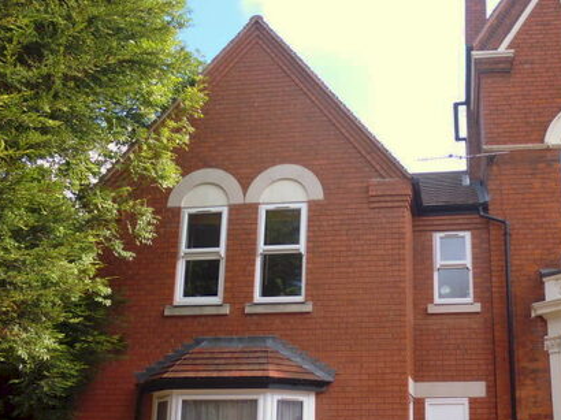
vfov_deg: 34.9
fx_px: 664
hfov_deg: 44.7
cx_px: 398
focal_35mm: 41
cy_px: 261
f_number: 2.8
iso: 100
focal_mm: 4.3
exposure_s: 1/400
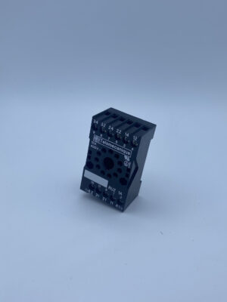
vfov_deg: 67.3
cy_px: 151
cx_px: 114
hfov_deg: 53.1
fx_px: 227
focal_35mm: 26
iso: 32
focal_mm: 4.25
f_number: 1.8
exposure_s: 1/1754
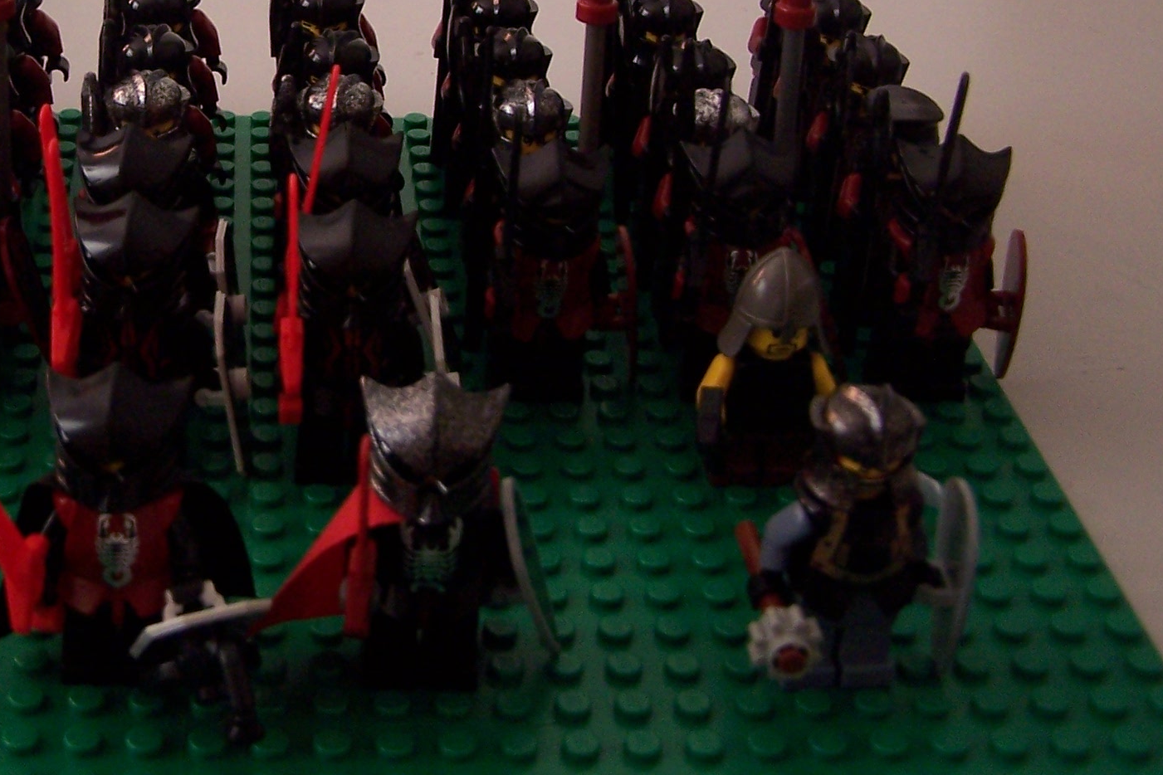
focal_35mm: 65
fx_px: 2100
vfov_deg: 20.6
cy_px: 124
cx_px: 230
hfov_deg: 30.2
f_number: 2.8
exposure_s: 1/8
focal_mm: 6.3
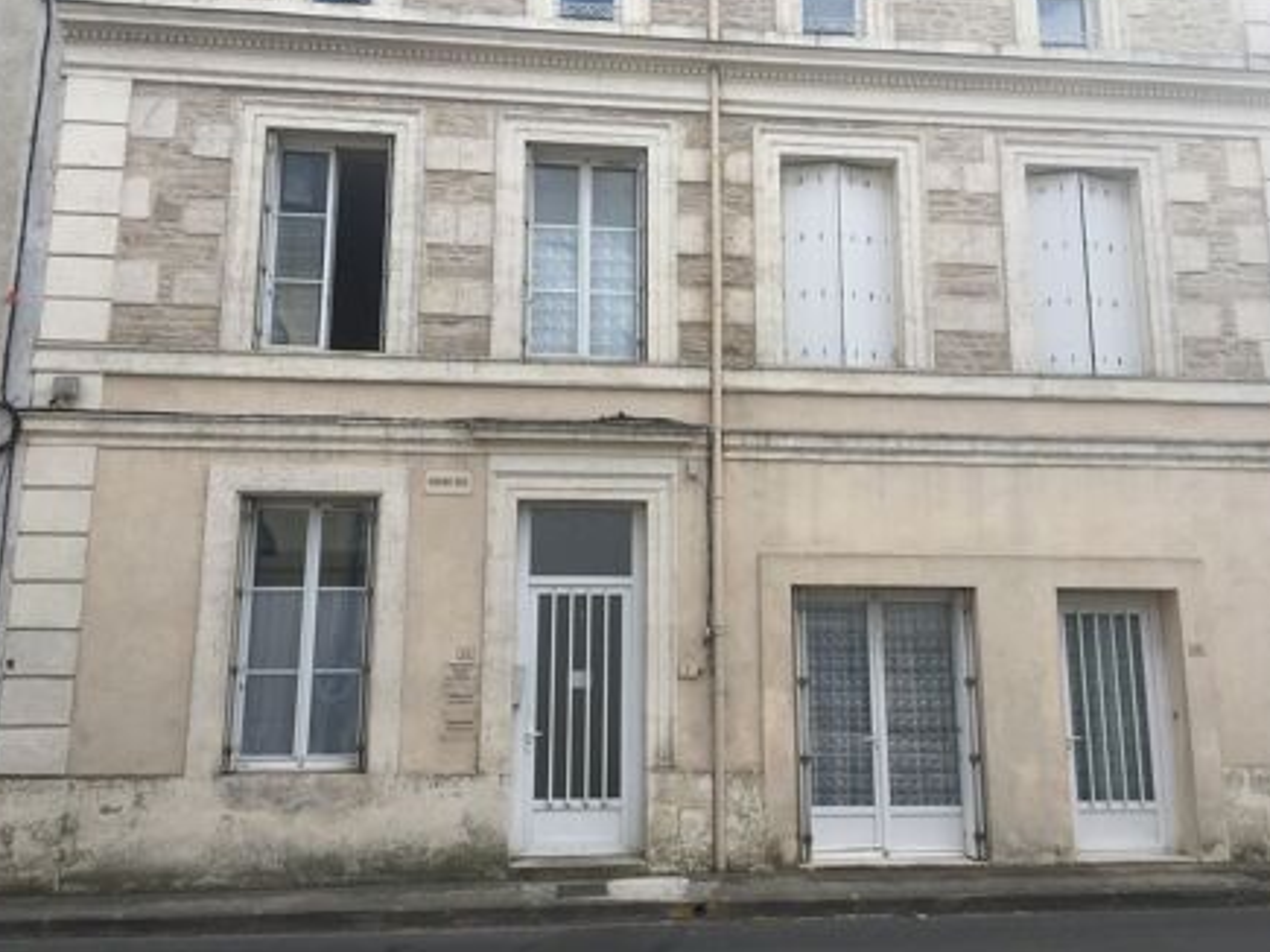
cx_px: 660
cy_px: 435
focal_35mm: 32
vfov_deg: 44.1
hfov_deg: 56.8
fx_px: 1174
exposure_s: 1/801
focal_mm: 4.15
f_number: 2.2
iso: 25
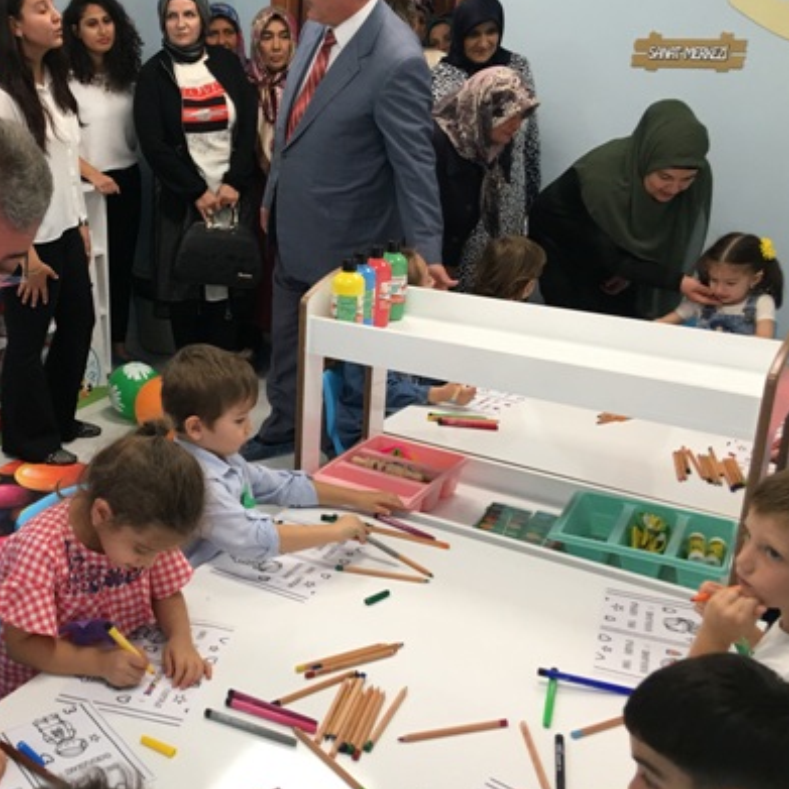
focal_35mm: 42
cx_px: 206
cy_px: 412
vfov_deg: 40.0
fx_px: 1083
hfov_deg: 39.1
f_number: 2.2
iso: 50
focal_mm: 4.15
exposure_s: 1/33
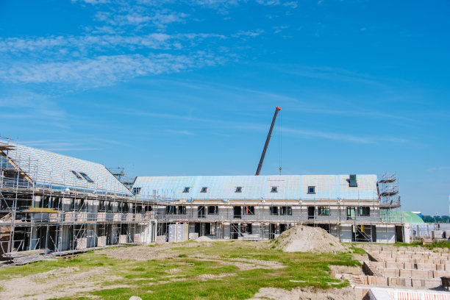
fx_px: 437
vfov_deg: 37.9
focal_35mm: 35
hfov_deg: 54.4
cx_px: 225
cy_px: 150
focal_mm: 23.4
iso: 125
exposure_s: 1/640
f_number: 5.6
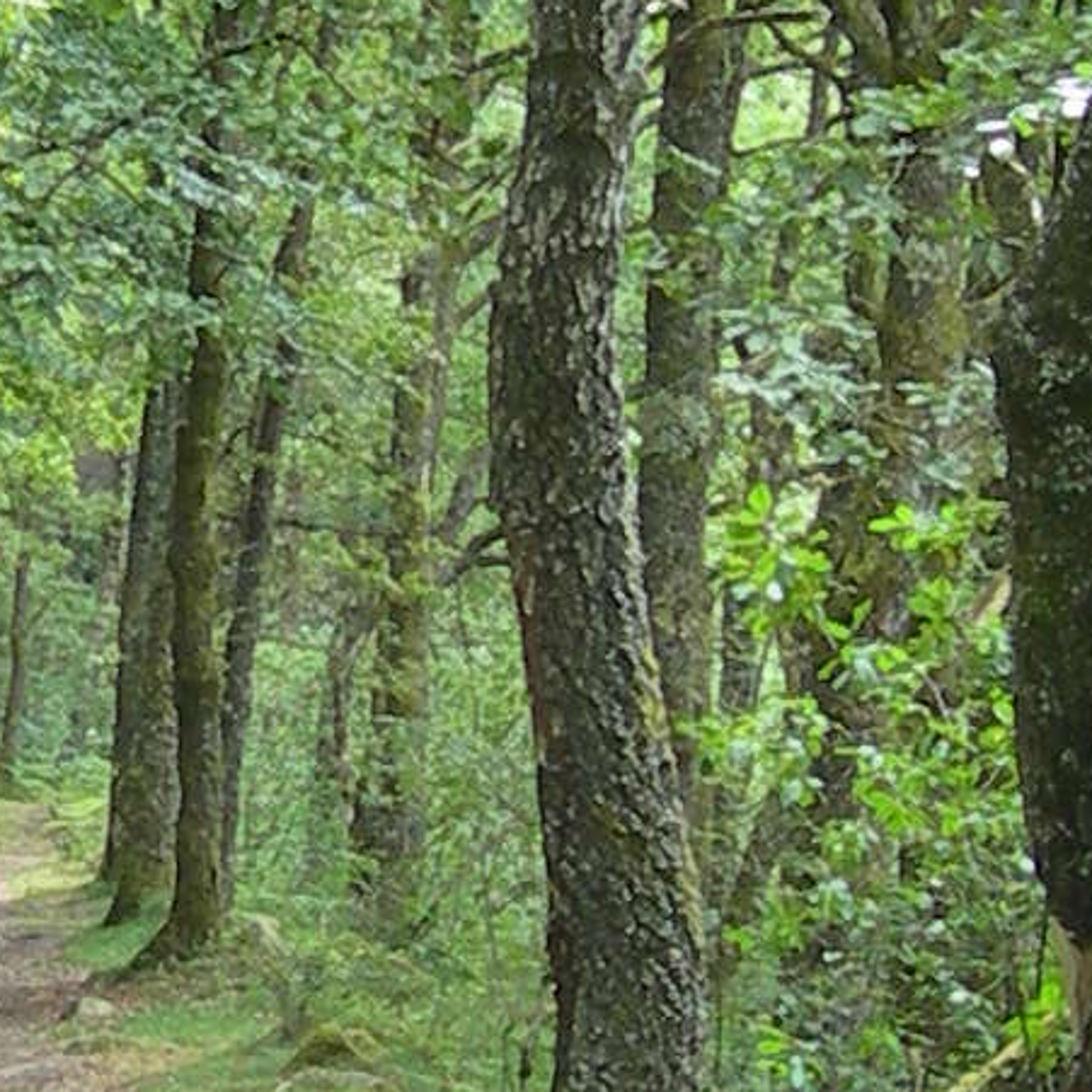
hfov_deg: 7.6
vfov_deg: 7.6
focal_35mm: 229
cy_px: 416
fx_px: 8173
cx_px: 295
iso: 50
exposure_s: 1/53.4
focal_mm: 7.8
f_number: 2.8
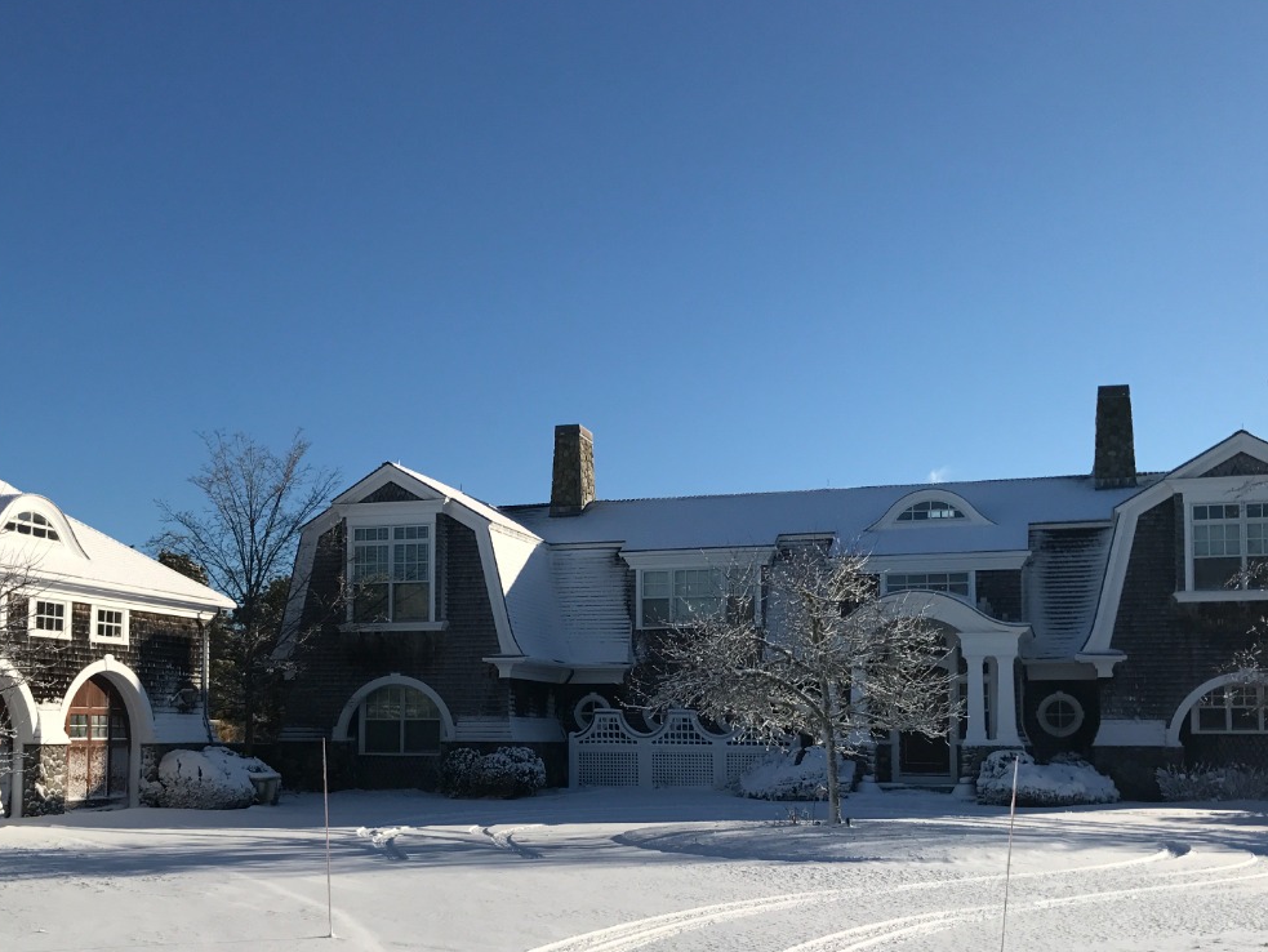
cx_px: 538
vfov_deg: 34.7
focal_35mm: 41
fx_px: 1502
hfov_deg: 45.6
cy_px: 658
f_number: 1.8
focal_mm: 3.99
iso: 20
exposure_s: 1/4000
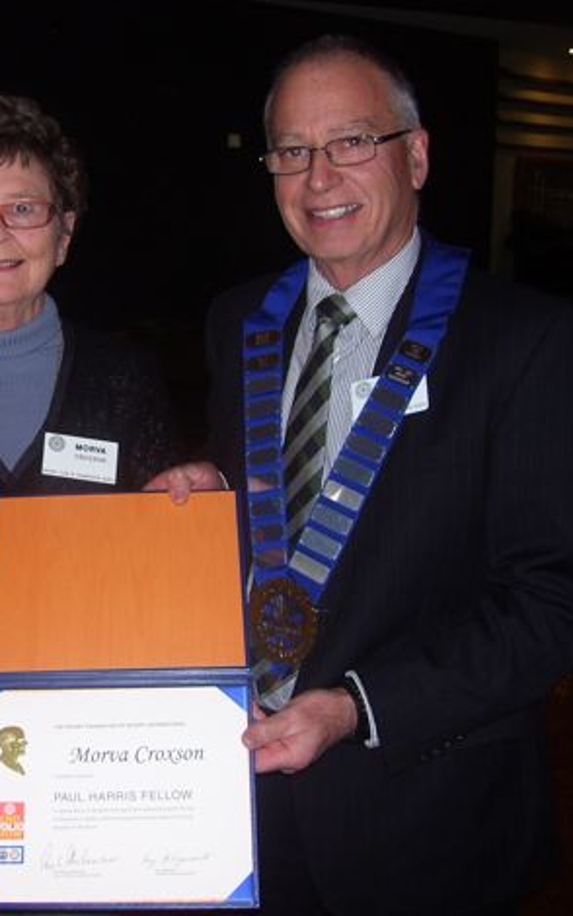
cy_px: 454
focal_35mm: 52
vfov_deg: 38.9
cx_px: 47
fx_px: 1298
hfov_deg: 24.1
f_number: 2.7
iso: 80
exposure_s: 1/60
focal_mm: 6
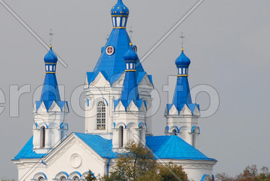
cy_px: 101
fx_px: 4026
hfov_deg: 3.8
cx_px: 101
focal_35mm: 536
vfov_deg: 2.6
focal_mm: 170
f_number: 5.6
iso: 200
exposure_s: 1/1000
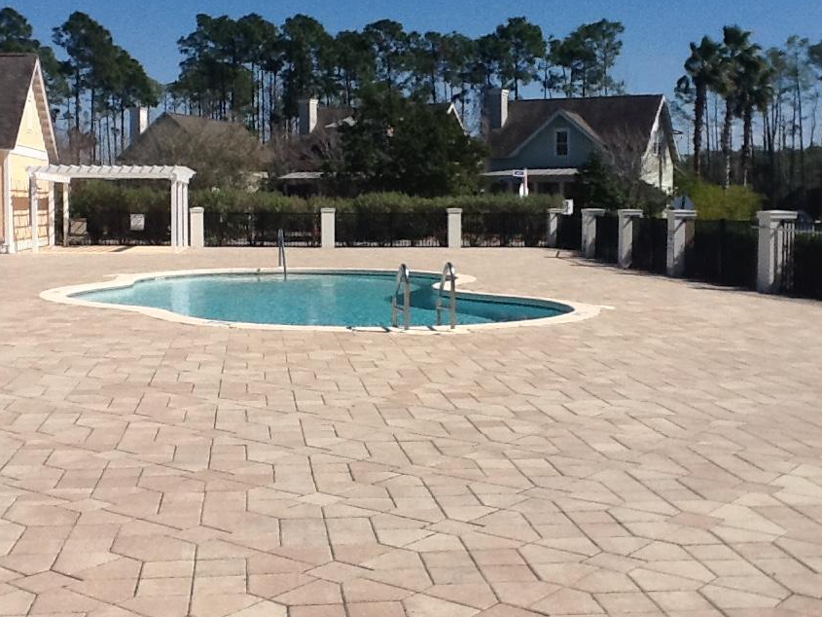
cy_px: 282
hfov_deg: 38.1
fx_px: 1187
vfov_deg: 29.1
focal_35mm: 50
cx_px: 368
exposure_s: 1/3344
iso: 40
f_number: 2.4
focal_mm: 2.03
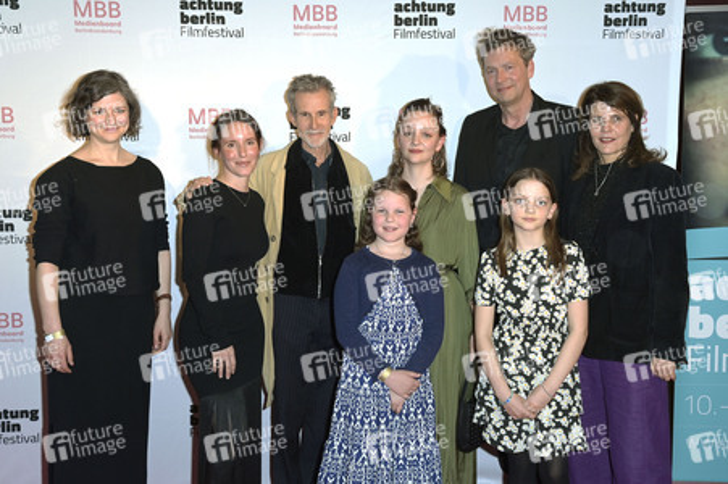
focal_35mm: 38
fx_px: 768
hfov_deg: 50.7
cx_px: 364
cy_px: 242
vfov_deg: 35.0
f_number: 5.6
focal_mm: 38
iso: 640
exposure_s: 1/200
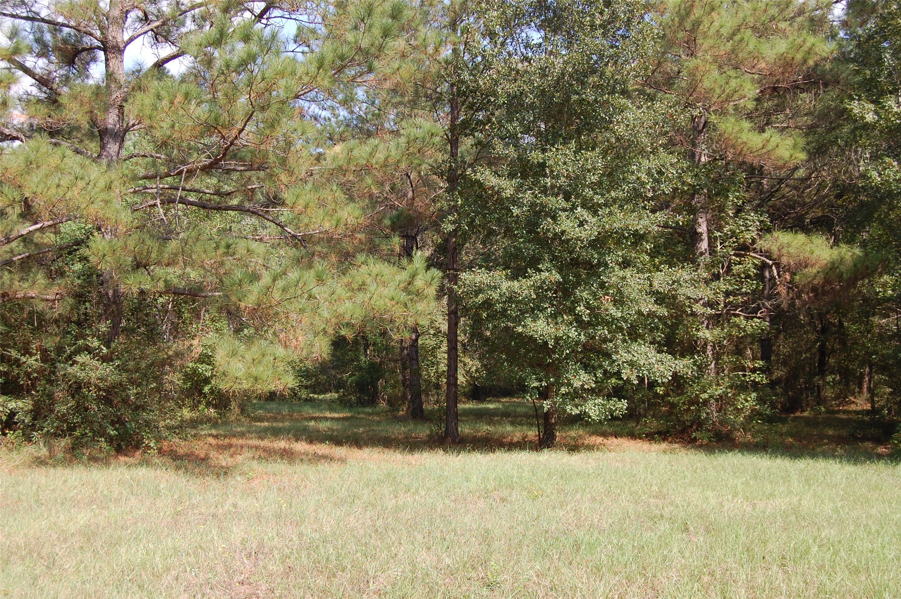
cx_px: 450
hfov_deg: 43.6
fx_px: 1125
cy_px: 300
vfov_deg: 29.8
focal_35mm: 45
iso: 200
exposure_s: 1/200
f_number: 7.1
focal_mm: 30
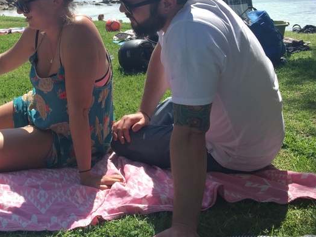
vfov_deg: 25.5
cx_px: 96
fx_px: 520
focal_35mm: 57
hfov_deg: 33.4
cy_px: 72
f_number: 2.2
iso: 32
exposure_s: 1/1319
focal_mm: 4.15
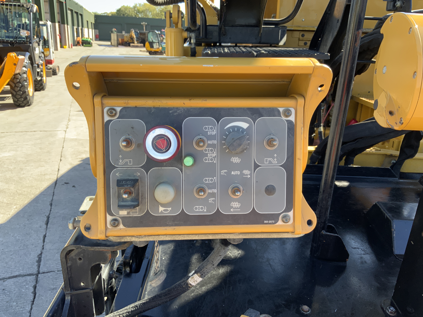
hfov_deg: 61.7
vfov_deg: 48.2
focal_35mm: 29
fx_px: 354
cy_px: 158
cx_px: 212
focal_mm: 3
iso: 16
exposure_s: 1/232
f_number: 1.8
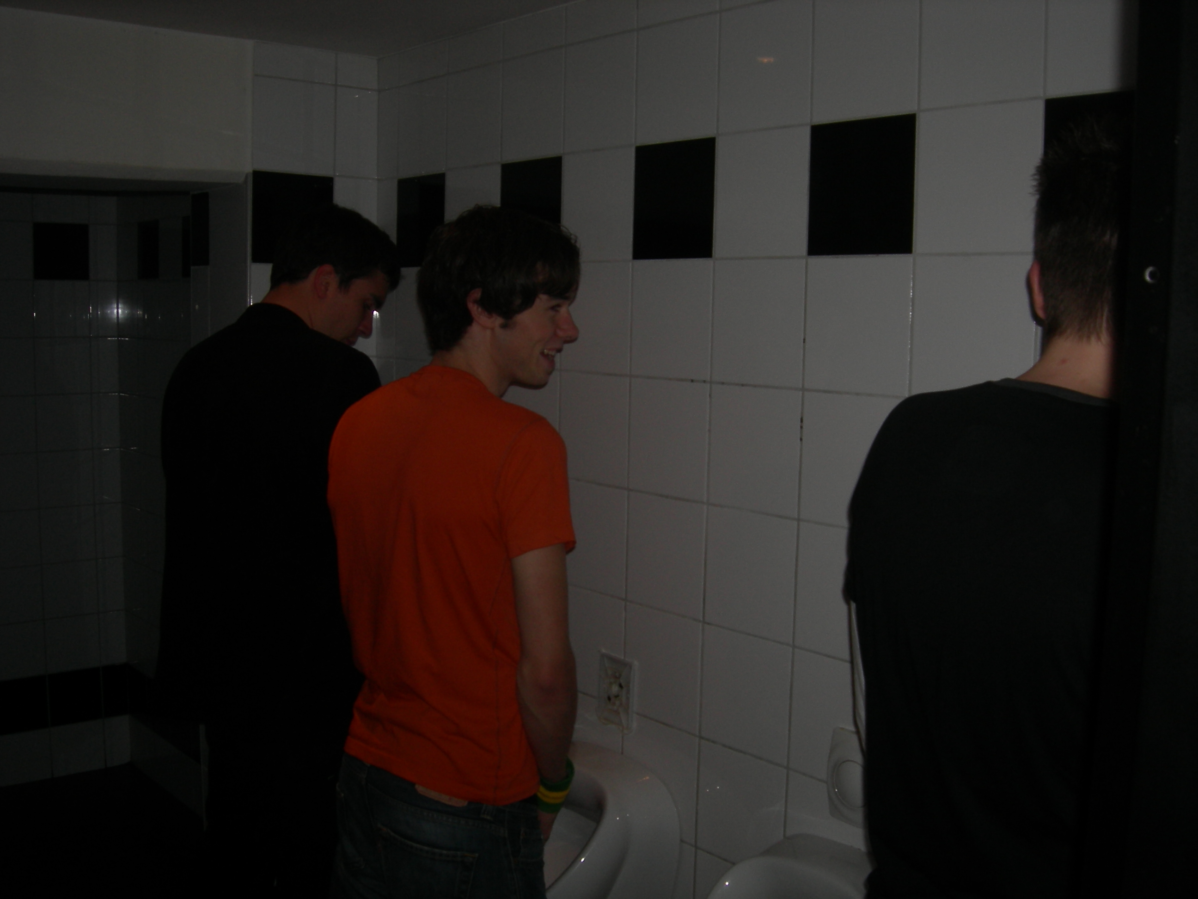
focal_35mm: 36
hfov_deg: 51.4
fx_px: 1246
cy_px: 450
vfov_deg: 39.7
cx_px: 599
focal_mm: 7.5
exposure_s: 1/60.1
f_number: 4.8
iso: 64
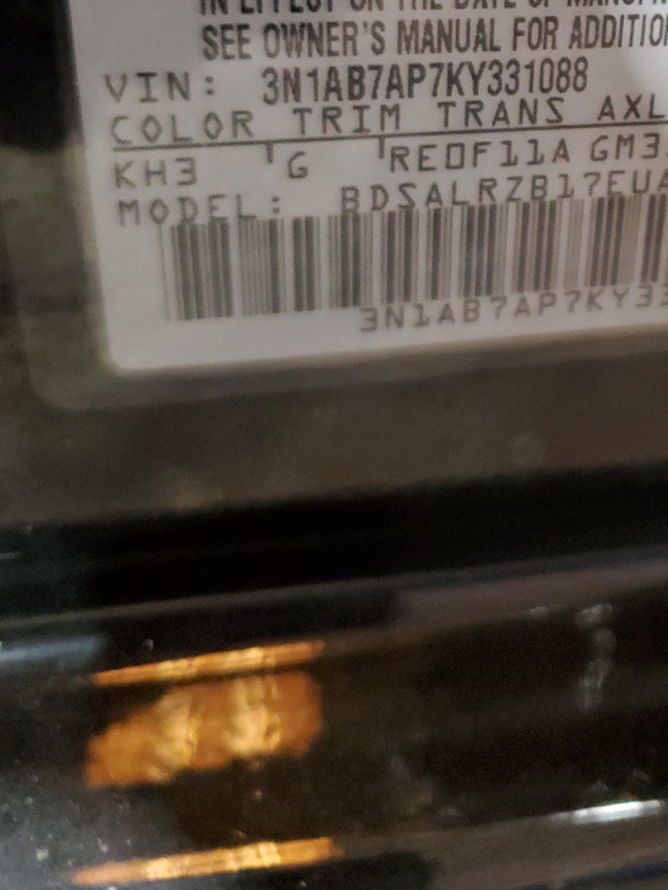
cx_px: 601
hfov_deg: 29.1
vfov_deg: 37.0
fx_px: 1234
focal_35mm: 48
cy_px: 81
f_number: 1.5
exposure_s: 1/15
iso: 404
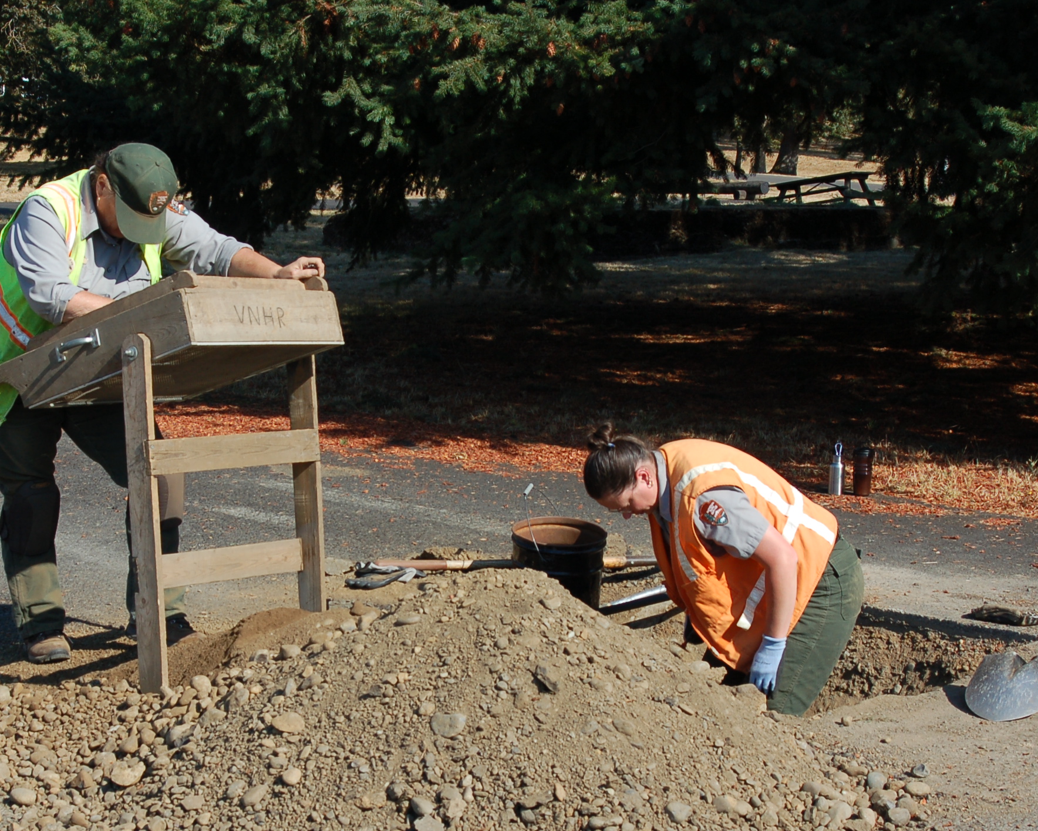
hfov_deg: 28.2
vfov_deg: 22.7
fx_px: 2059
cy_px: 536
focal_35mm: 67
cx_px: 413
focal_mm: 28
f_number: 9
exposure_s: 1/320
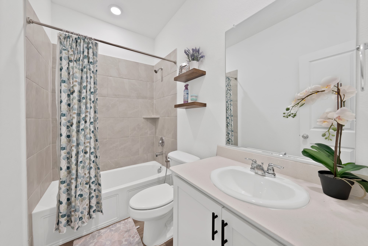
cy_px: 123
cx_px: 184
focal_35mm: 12
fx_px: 123
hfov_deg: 112.6
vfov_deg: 90.1
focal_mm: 12
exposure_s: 1/3
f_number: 9
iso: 640
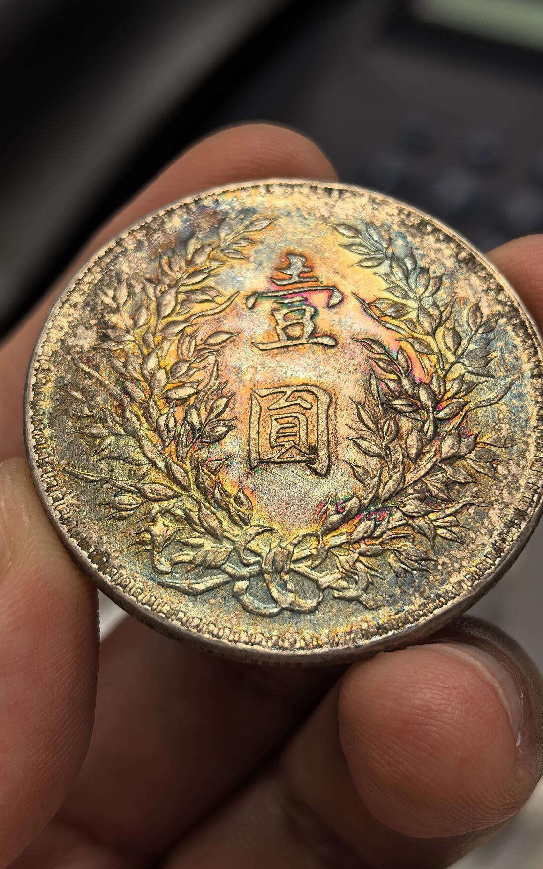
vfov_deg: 35.1
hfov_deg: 22.4
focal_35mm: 58
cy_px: 432
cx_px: 293
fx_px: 1373
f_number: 2
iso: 100
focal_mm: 6.98
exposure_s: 1/100
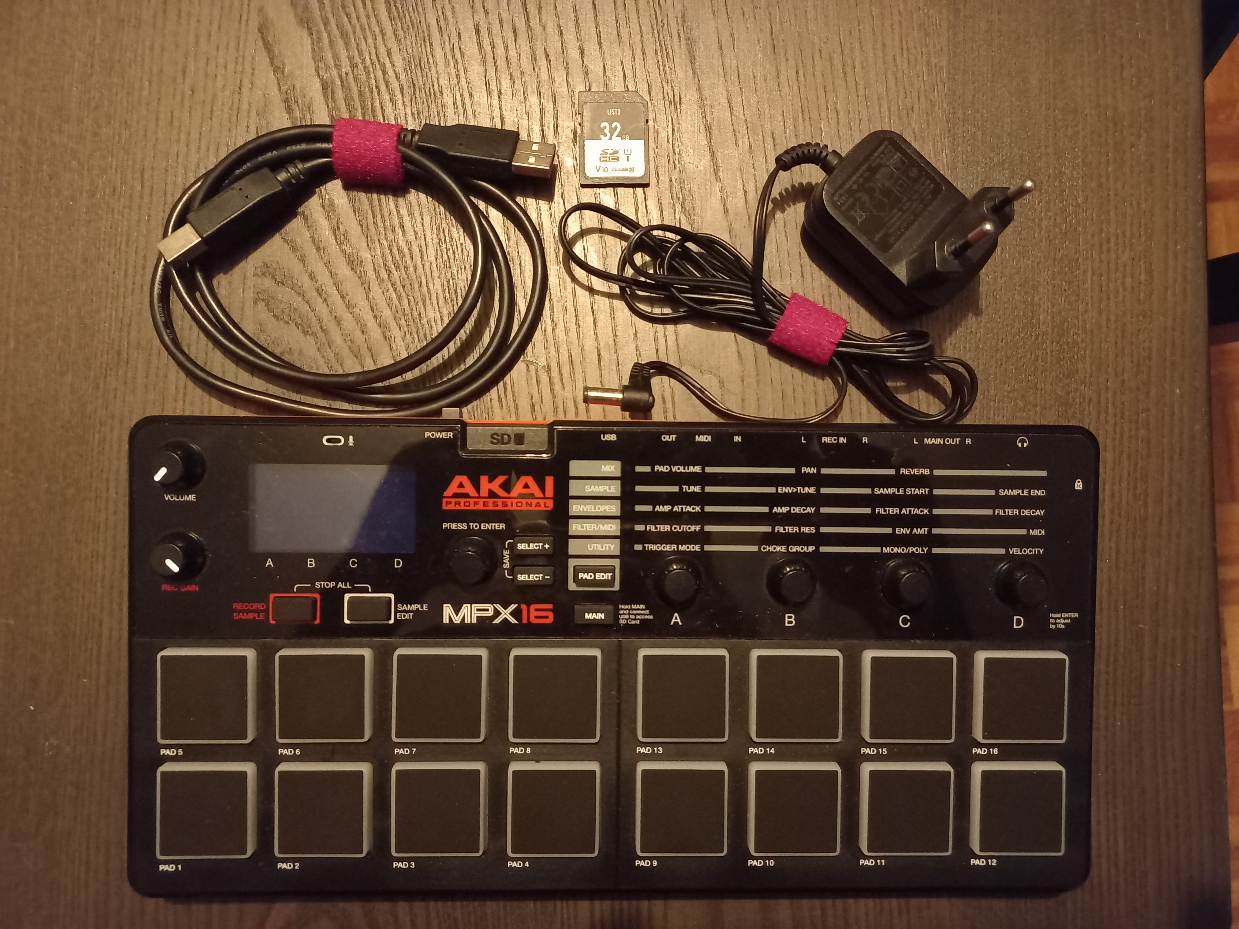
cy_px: 464
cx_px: 620
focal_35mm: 25
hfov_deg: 69.4
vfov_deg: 54.9
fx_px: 895
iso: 1600
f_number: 1.8
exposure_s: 1/16.7
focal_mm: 4.6
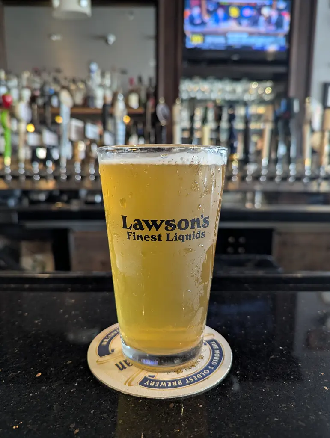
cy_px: 219
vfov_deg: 71.5
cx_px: 165
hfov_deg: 56.9
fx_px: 304
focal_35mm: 24
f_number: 1.85
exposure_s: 1/23.5
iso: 226
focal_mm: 6.81
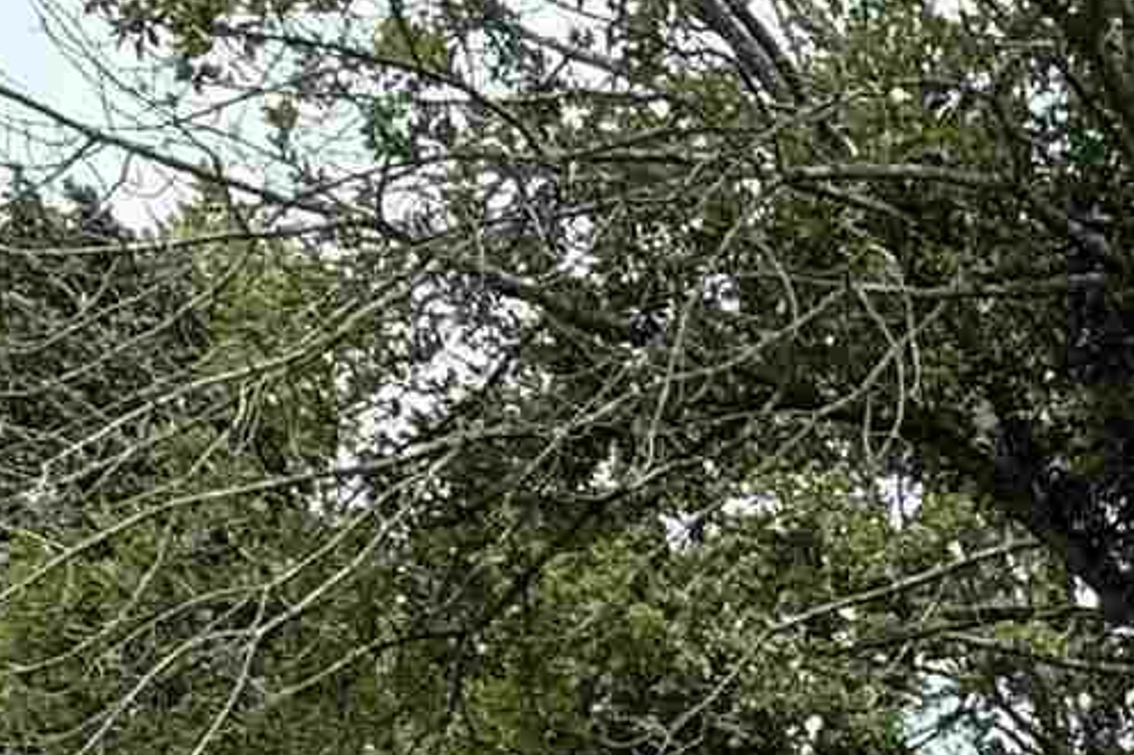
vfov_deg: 12.0
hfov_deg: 20.4
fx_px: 2834
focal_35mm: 90
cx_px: 1542
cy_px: 1843
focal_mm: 2.22
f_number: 2.2
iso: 50
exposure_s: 1/1068
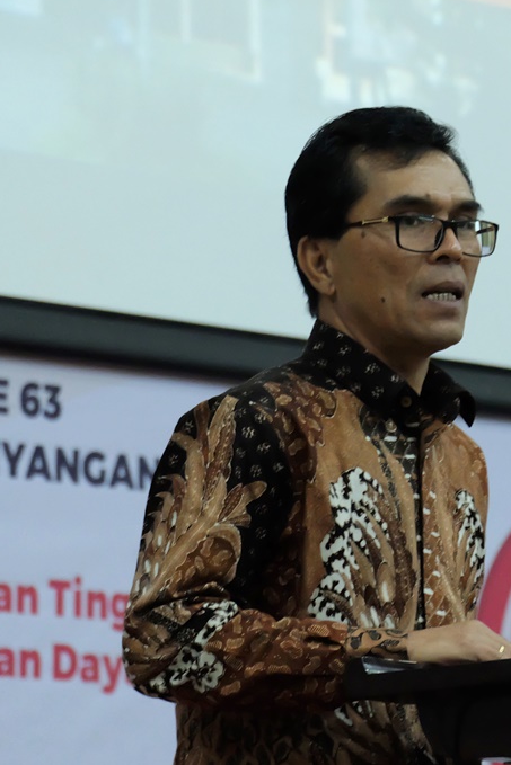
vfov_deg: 8.0
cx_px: 424
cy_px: 381
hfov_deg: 5.3
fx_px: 5490
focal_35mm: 258
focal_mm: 113.8
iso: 6400
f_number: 5.6
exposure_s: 1/50
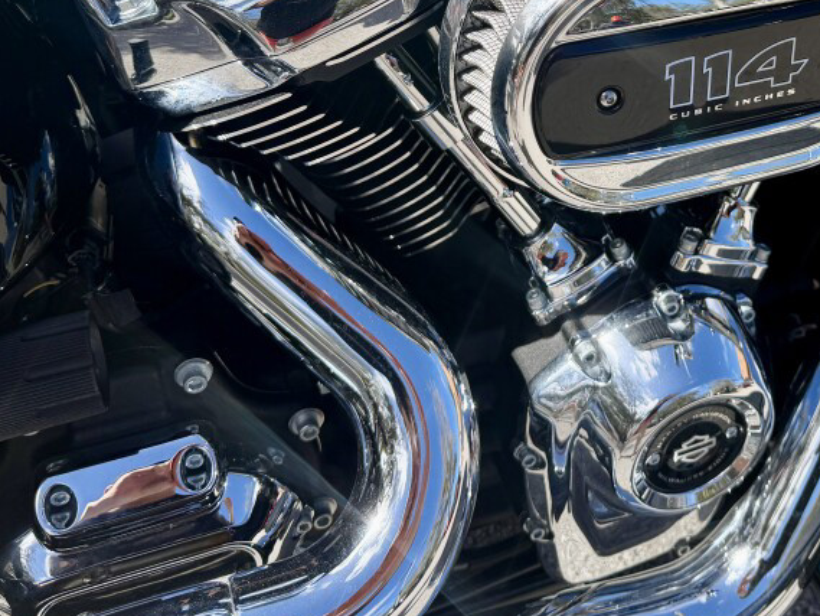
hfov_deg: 40.8
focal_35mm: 45
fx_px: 1066
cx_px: 619
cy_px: 59
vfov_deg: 30.7
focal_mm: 6.76
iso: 80
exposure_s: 1/2907
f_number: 1.78
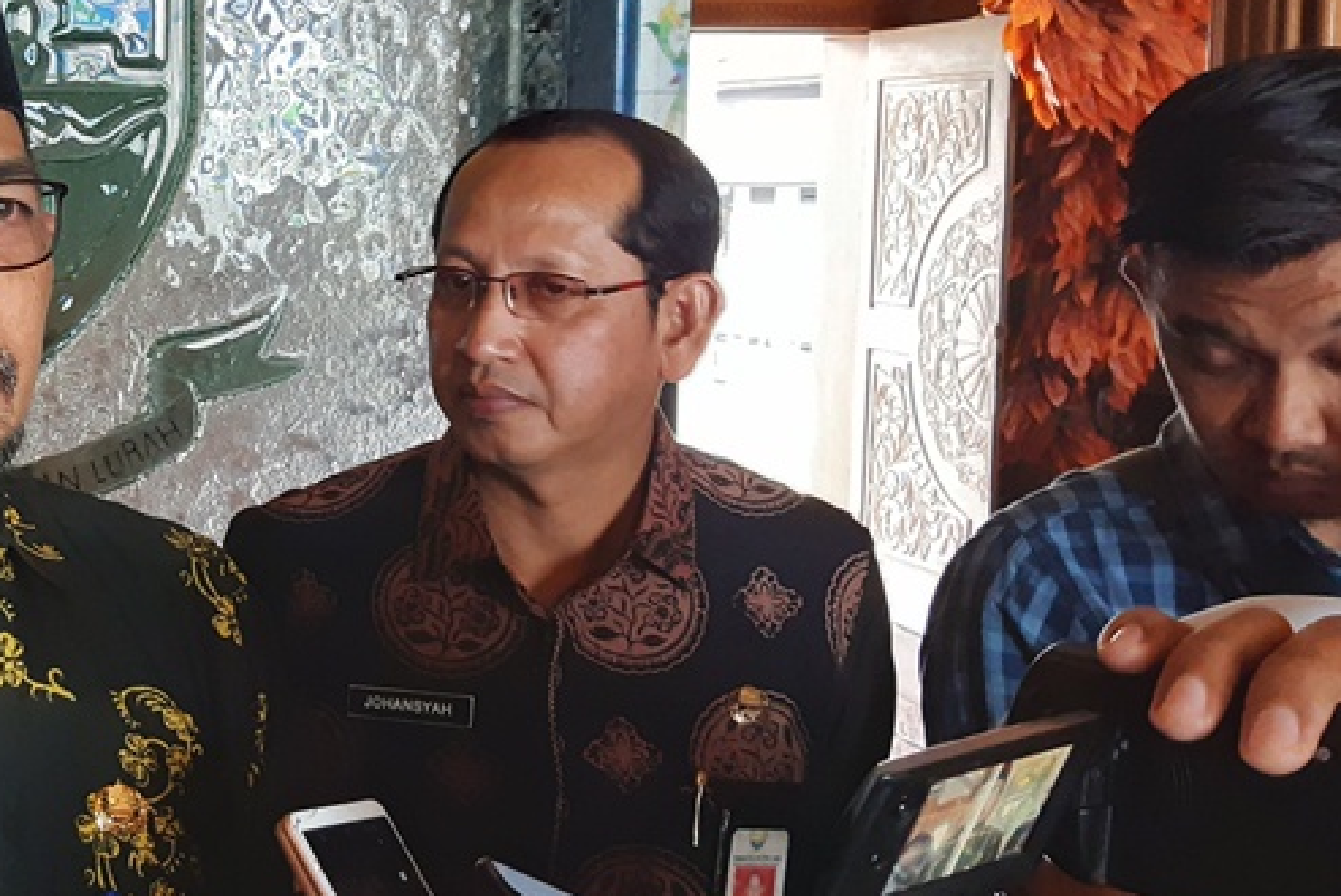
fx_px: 2087
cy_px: 437
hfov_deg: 32.8
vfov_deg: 24.2
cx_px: 5
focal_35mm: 56
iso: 200
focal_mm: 3.92
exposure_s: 1/50
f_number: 1.7
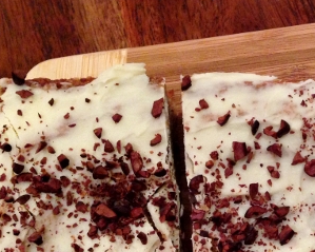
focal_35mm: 69
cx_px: 326
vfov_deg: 21.9
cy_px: 191
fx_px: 643
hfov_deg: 25.9
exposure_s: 1/20
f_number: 2.4
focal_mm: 4.12
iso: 320
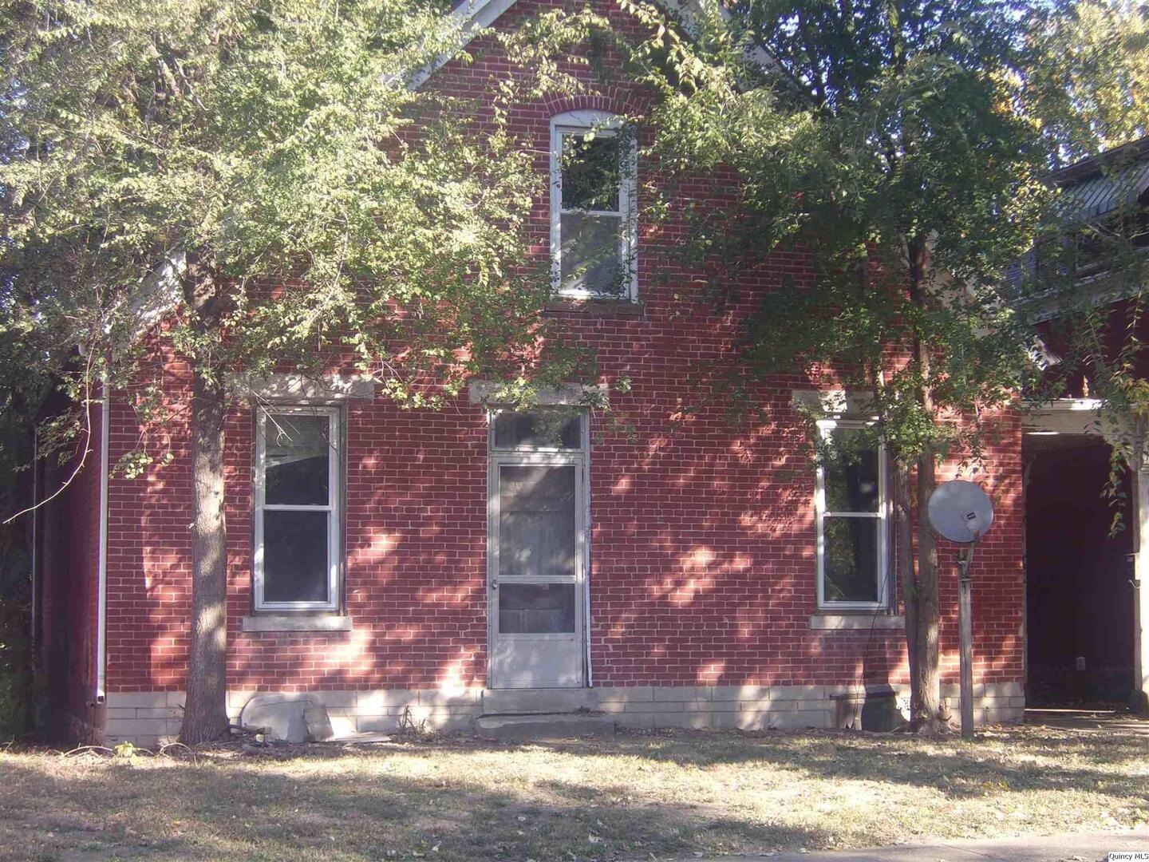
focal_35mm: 70
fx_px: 2323
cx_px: 574
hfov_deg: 27.8
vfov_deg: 21.0
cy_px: 431
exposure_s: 1/70
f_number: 4.9
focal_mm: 12.5
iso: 80
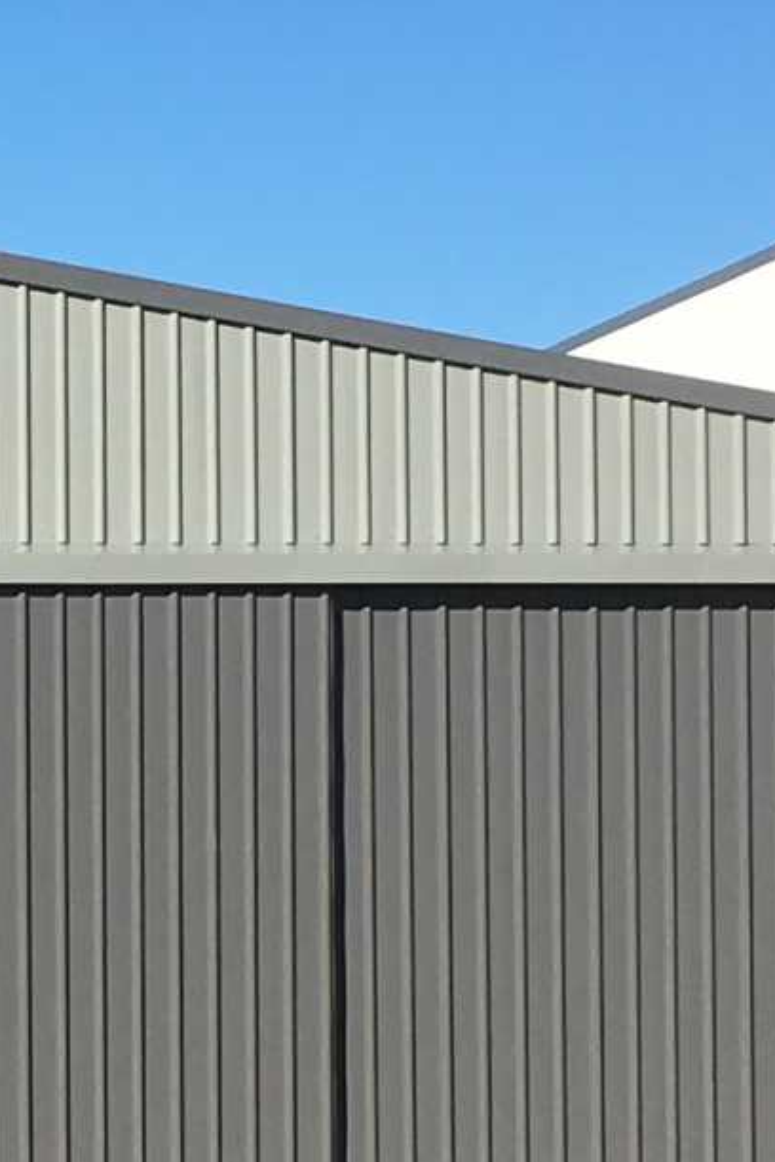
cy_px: 907
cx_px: -362
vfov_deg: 12.9
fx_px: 5134
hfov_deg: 8.5
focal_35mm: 159
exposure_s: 1/1709
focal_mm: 4.15
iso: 25
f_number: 2.2
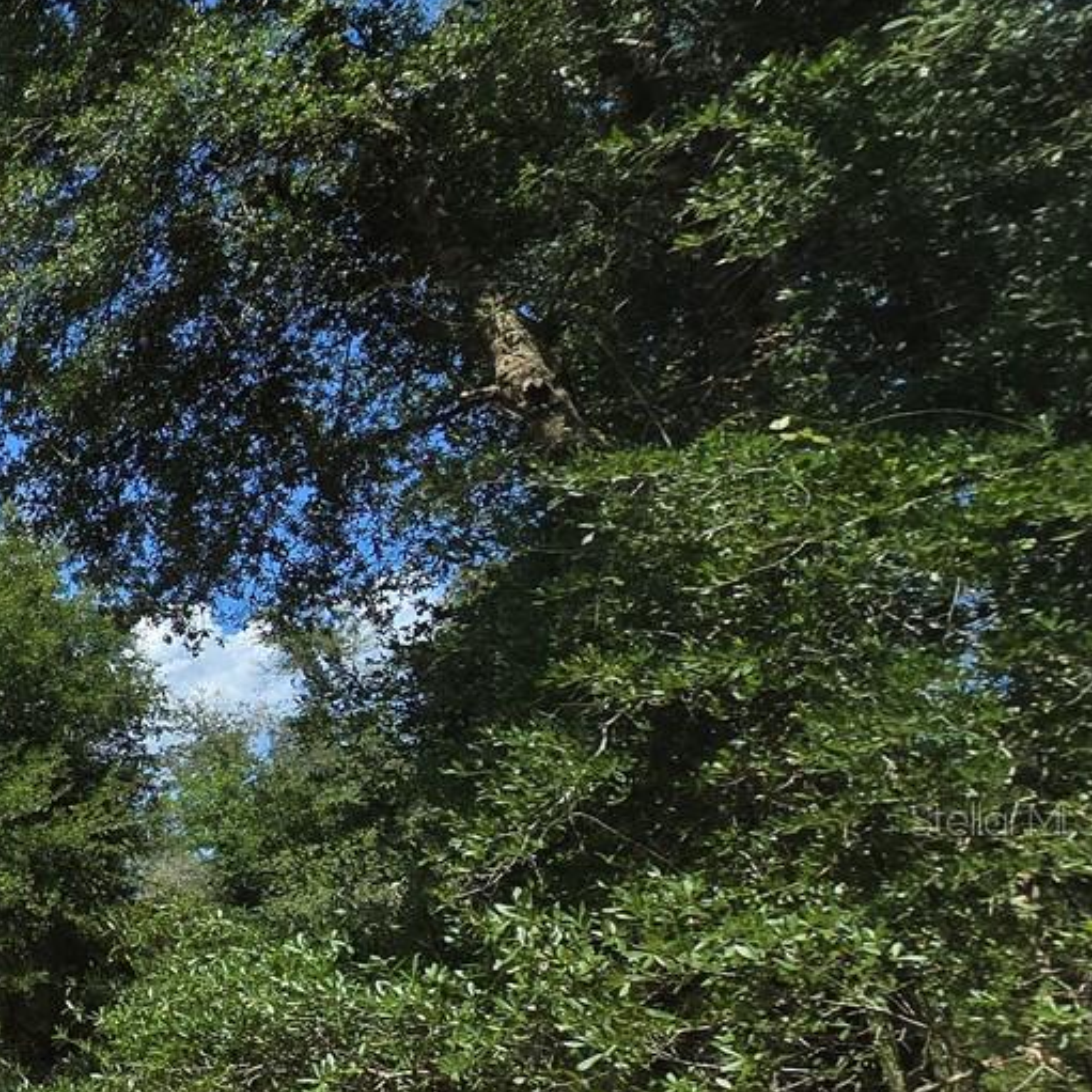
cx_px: -598
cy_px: 818
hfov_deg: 27.8
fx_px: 1285
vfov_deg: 44.5
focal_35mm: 36
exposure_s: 1/2116
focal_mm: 2.2
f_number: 2.2
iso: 50
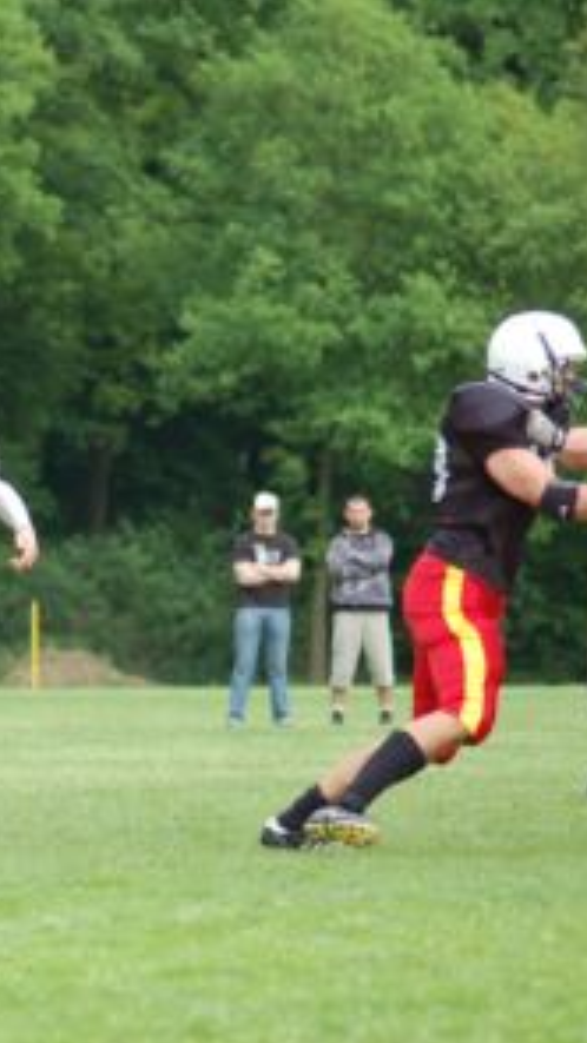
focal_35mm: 289
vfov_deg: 7.5
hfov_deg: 4.2
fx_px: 7995
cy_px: 527
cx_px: -72
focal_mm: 120
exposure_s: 1/500
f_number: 4.2
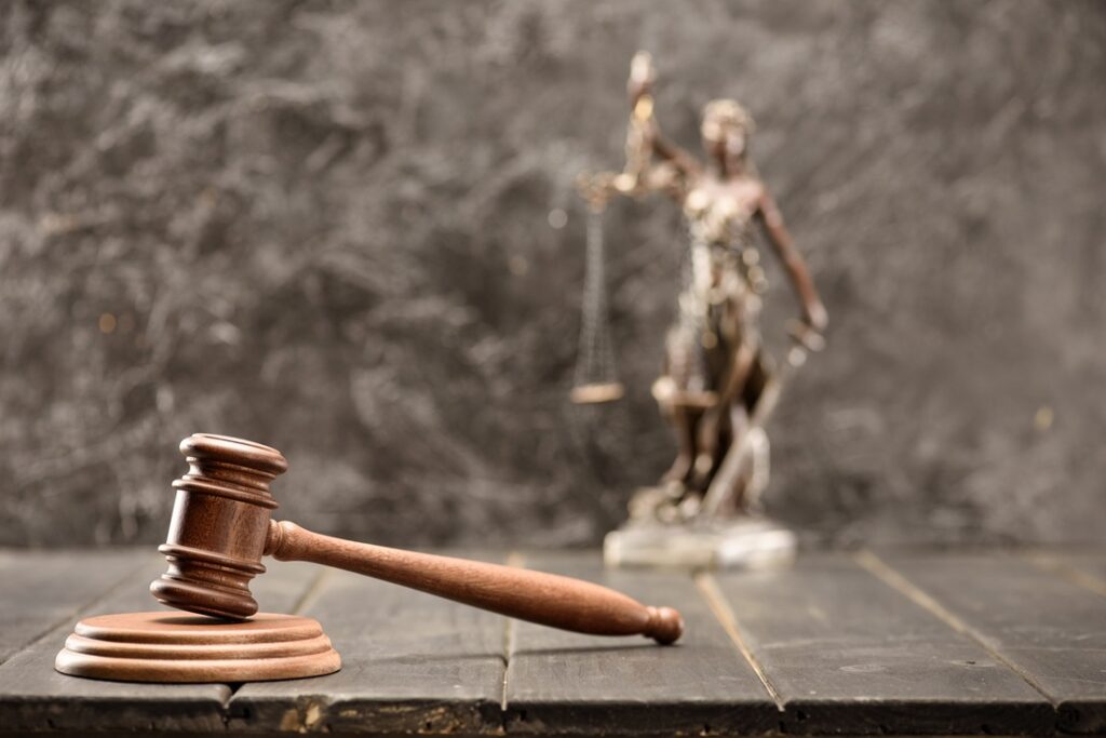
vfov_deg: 13.0
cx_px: 553
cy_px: 369
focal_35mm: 105
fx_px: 3226
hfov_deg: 19.5
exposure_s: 1/160
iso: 100
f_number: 5.6
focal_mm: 105
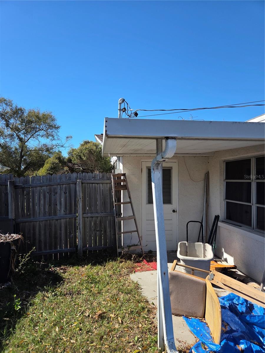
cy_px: 176
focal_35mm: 23
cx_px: 132
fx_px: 235
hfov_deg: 58.9
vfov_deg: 73.9
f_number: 1.8
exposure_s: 1/3464
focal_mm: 5.4
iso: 80
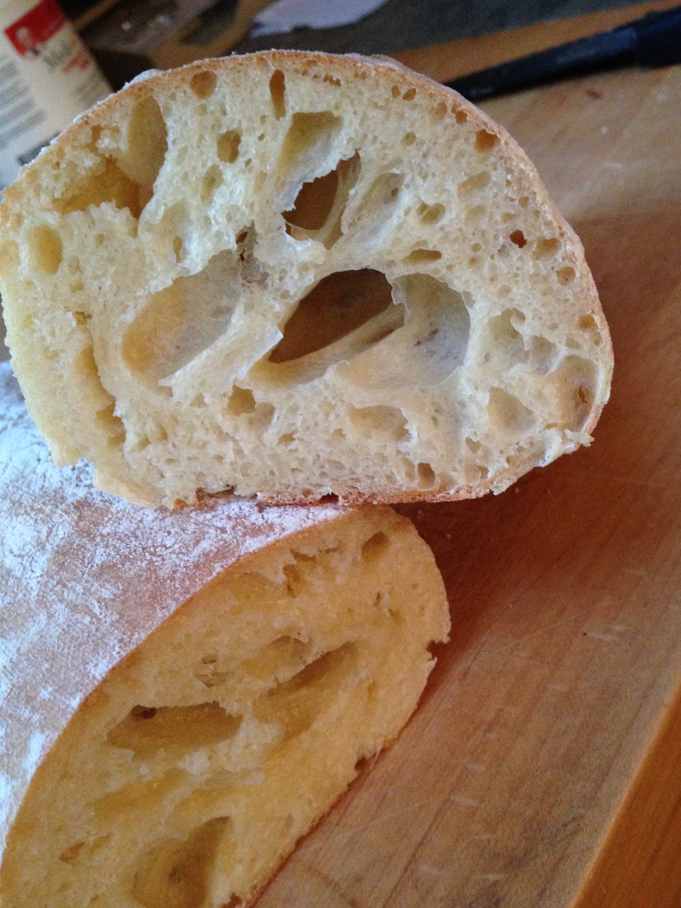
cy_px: 467
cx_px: 360
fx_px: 971
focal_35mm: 37
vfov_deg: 50.1
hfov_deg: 38.7
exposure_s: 1/17
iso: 400
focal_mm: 4.12
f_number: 2.4
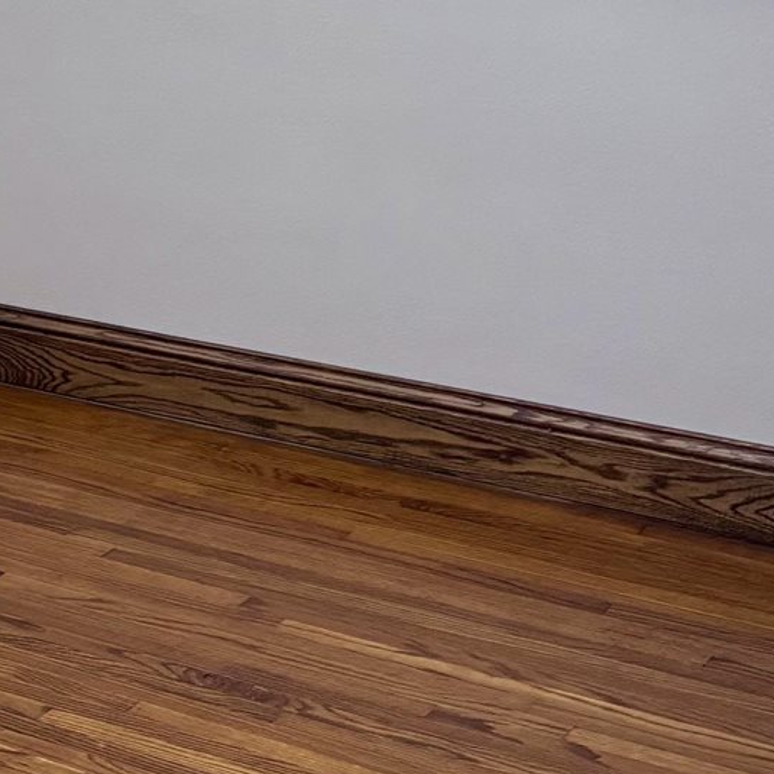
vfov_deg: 17.6
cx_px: -292
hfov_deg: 16.4
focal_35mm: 99
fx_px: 2504
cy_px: 312
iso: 250
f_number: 1.6
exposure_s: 1/60
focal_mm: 5.96
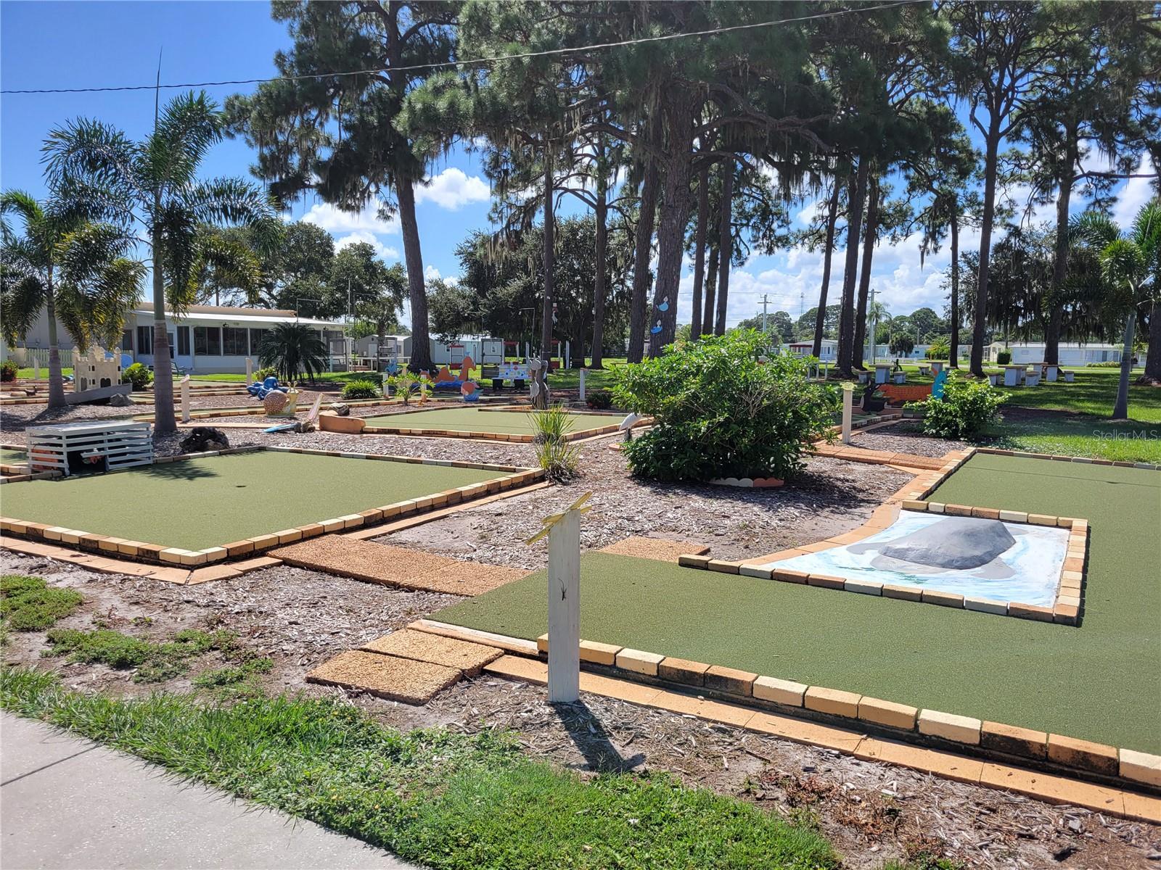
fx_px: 872
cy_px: 435
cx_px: 580
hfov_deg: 67.3
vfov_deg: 53.1
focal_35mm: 26
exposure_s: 1/2339
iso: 40
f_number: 1.8
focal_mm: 5.4
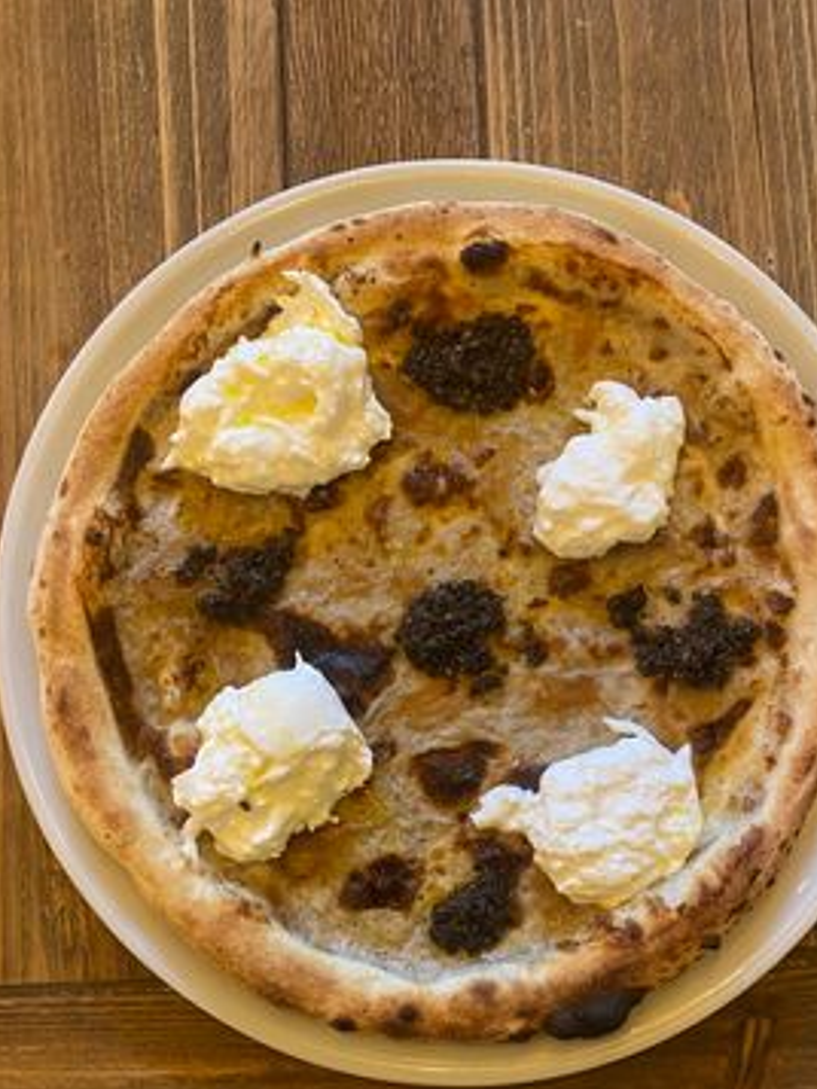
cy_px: 644
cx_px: 460
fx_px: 975
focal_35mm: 31
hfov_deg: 45.4
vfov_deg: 58.0
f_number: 1.8
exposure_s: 1/49
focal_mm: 4.25
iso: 320
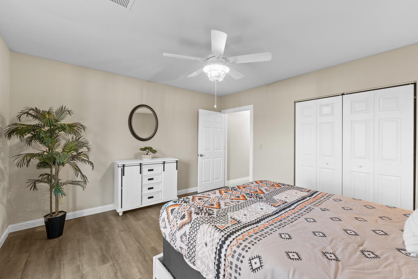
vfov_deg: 77.3
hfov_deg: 100.4
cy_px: 140
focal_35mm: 15
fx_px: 174
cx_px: 209
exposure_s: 2
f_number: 9
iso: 200
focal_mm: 10
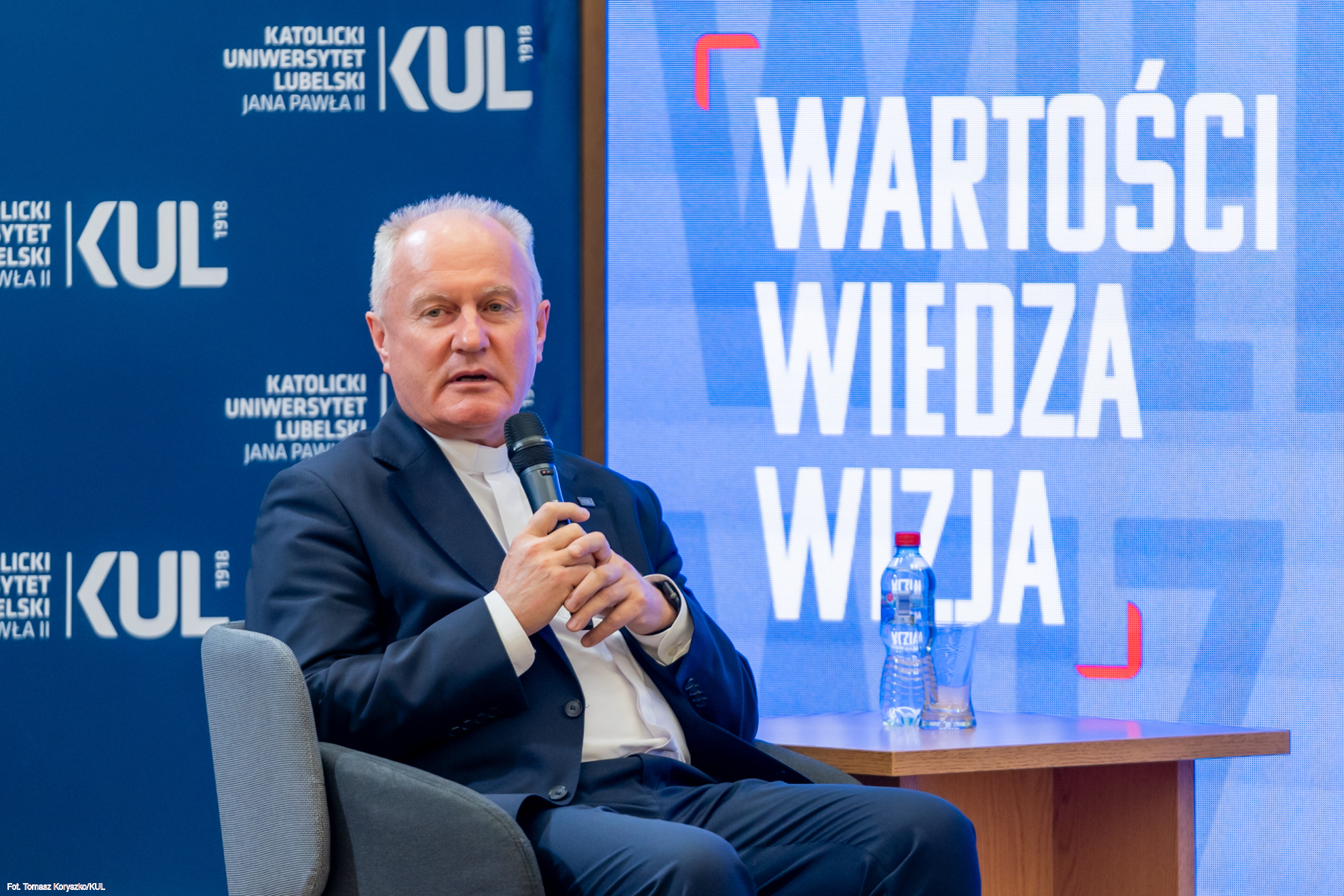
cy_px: 448
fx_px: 7391
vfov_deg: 6.9
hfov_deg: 10.4
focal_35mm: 198
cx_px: 672
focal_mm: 198
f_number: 3.5
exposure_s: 1/500
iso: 1600
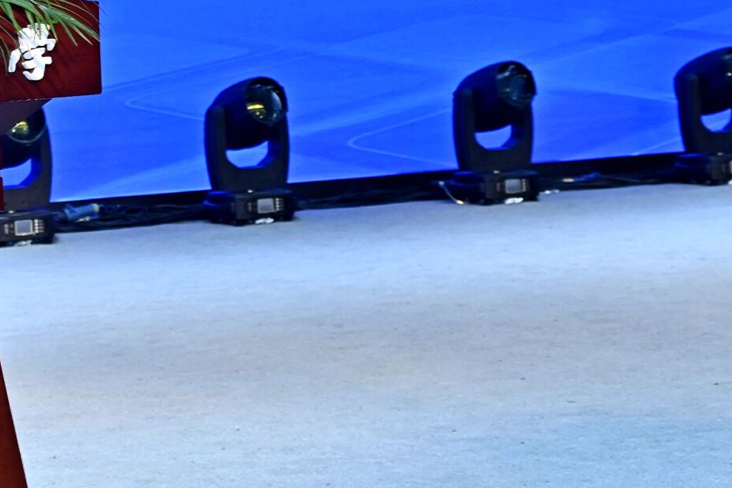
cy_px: -171
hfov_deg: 12.2
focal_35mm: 167
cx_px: 10
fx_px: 3396
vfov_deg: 8.1
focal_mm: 55
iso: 500
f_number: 5.6
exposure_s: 1/125
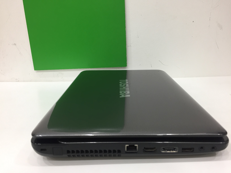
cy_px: 86
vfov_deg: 48.2
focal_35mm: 29
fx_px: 194
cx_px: 116
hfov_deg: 61.7
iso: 100
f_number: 2.2
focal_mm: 4.15
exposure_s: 1/33
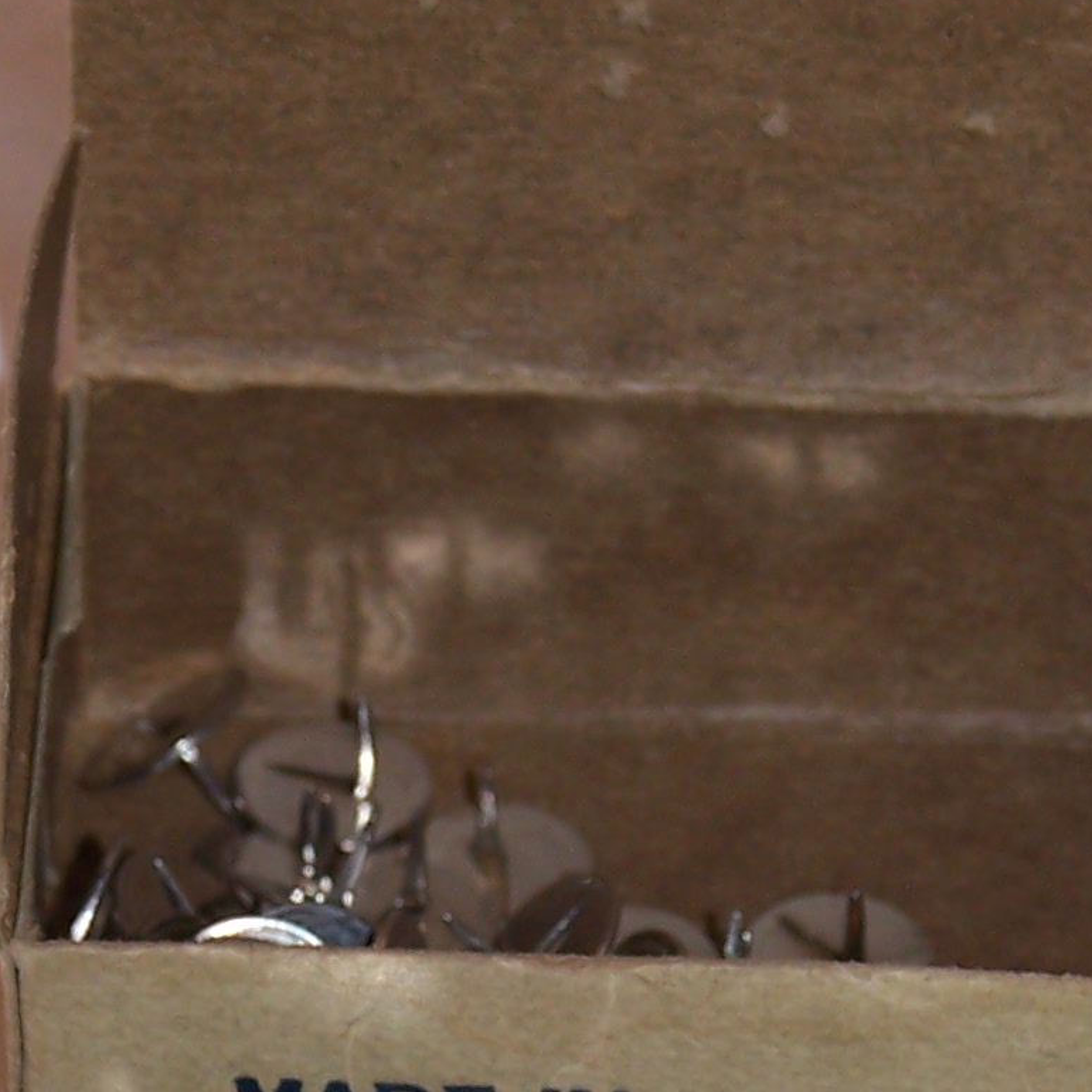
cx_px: 622
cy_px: 1069
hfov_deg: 5.7
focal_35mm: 309
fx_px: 11028
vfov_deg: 5.7
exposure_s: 1/90
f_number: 3.2
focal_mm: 19.4
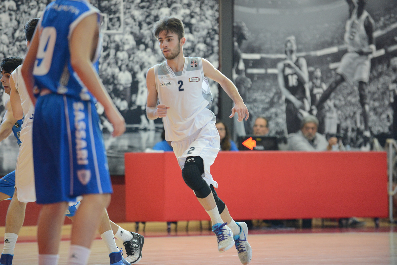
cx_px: 198
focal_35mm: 180
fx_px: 1985
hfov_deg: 11.4
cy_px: 132
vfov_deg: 7.6
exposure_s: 1/800
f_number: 3.5
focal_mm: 180
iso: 4500
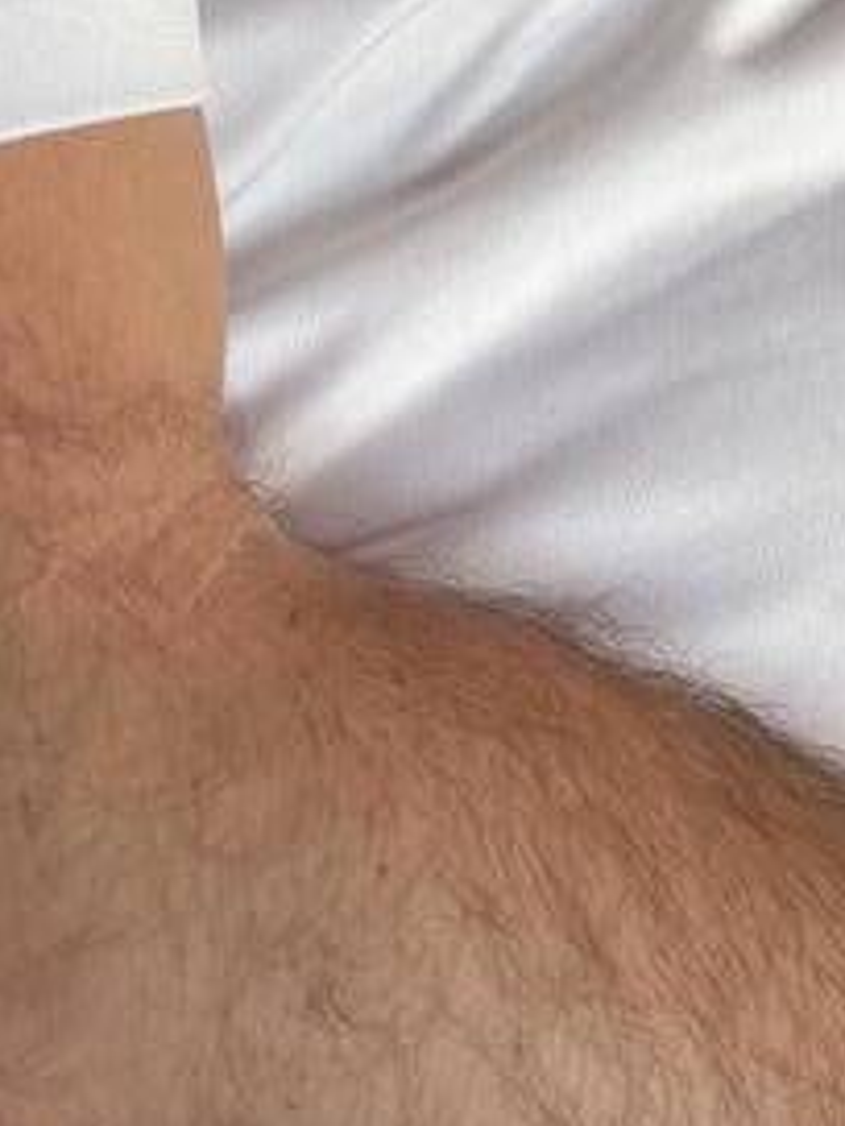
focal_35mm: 141
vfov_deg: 13.1
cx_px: 1350
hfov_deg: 10.1
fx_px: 4589
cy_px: -679
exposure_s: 1/60
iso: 250
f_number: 1.78
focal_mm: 6.76
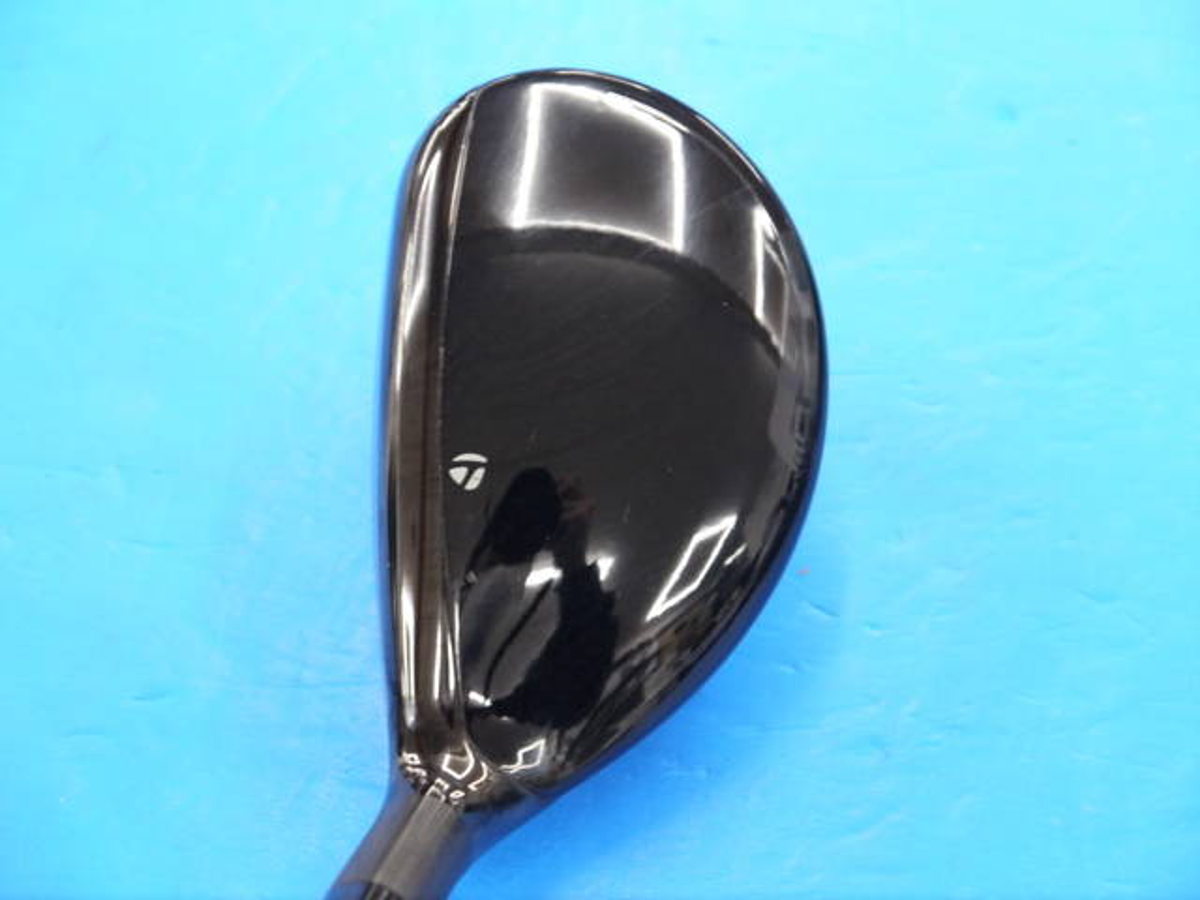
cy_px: 450
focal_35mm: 84
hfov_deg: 23.3
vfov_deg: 17.6
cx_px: 600
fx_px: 2912
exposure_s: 1/50
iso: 800
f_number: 5.6
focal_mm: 42
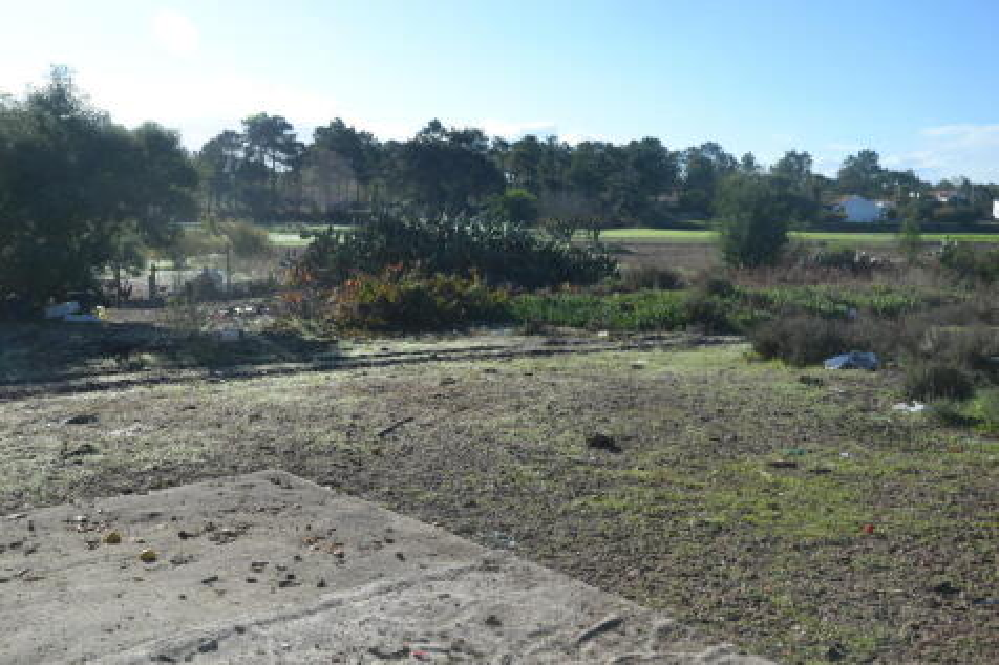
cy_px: 332
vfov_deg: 36.8
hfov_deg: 53.1
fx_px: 999
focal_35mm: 36
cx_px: 500
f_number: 8
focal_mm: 24
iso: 100
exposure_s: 1/250
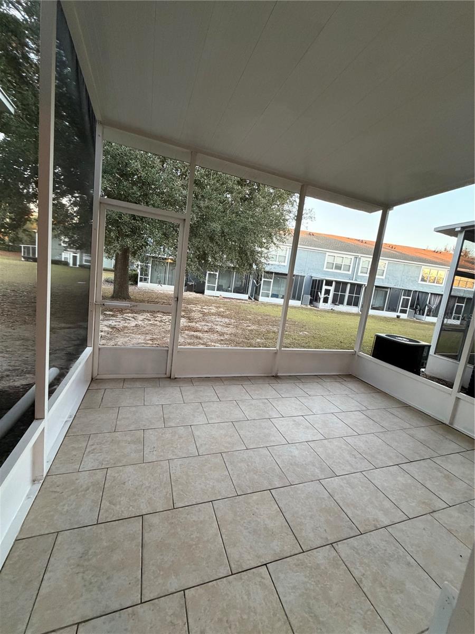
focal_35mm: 14
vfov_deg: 102.1
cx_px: 238
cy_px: 317
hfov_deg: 85.7
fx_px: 256
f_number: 2.2
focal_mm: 2.22
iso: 320
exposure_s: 1/60
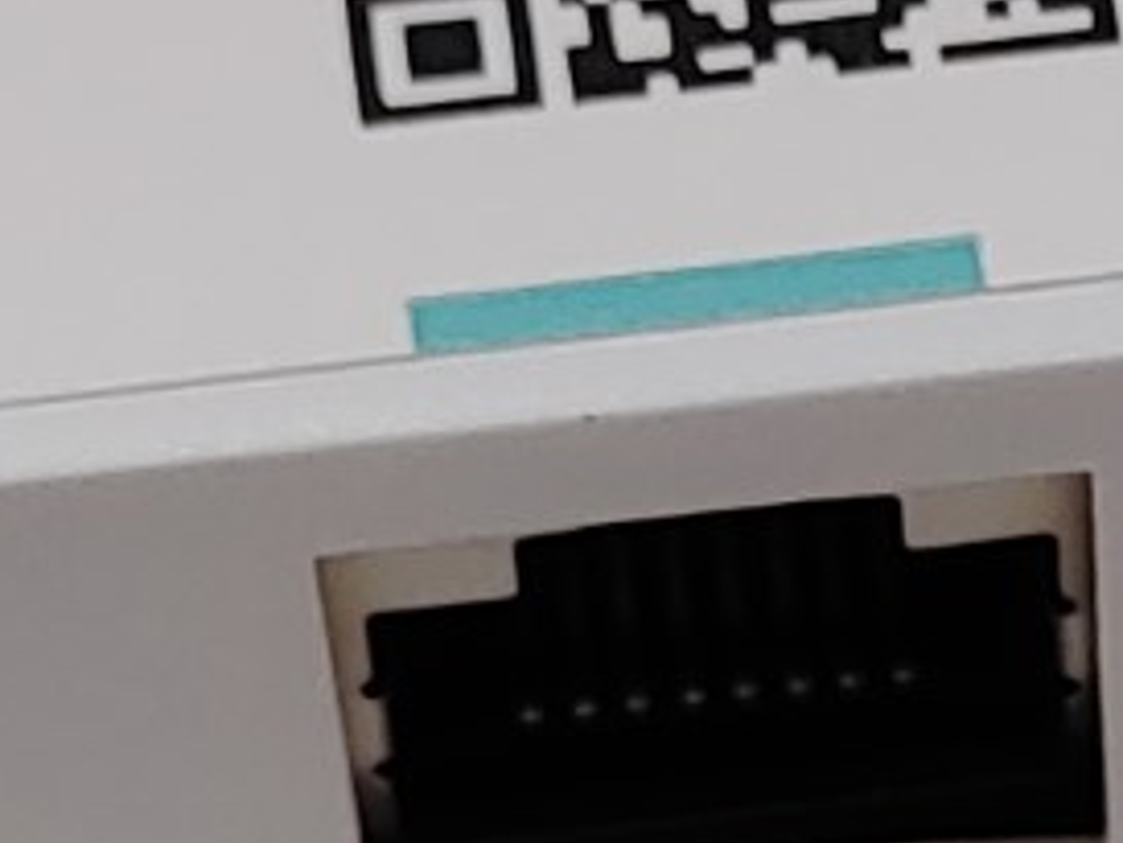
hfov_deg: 8.4
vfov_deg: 6.2
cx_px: 1333
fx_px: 7530
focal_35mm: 232
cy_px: 1707
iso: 50
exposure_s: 1/230
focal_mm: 4.36
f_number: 1.8
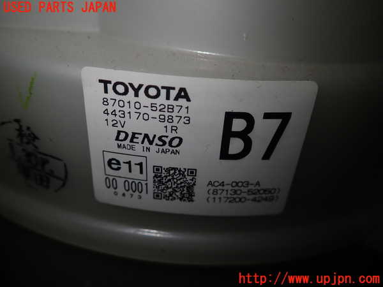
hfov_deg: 60.0
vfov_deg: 46.8
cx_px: 192
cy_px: 144
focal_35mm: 30
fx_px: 332
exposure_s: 1/250
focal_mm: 5.5
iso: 100
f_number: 2.3
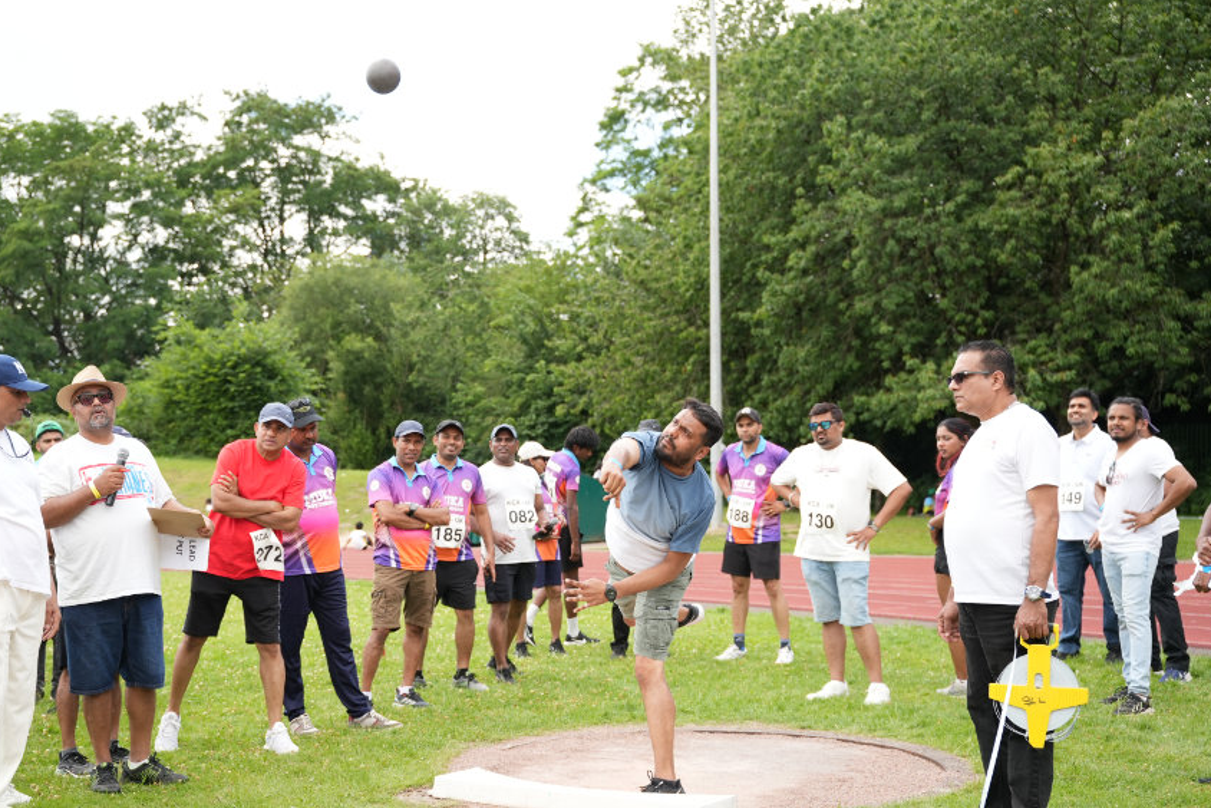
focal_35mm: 47
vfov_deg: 28.5
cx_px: 542
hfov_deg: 41.8
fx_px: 1584
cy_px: 481
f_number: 2.8
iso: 250
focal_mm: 38.9
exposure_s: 1/1000
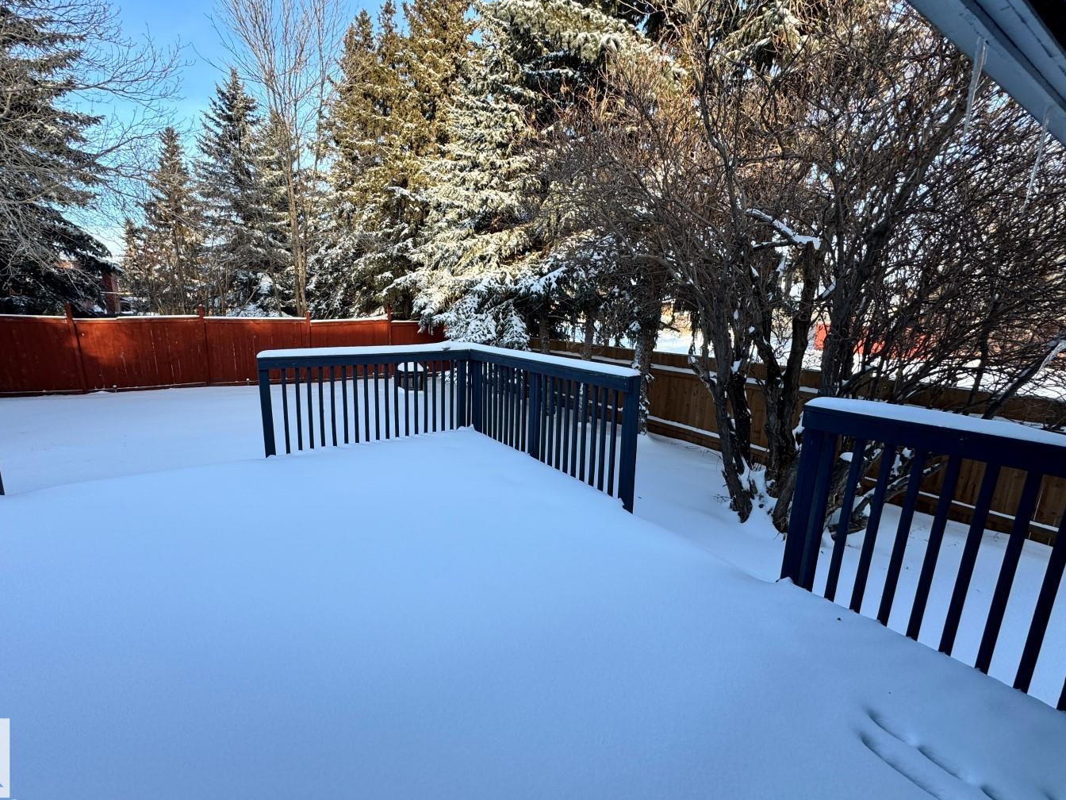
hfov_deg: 98.1
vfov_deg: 81.7
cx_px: 501
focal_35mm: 15
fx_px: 462
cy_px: 398
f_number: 2.2
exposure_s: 1/249
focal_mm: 2.22
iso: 40
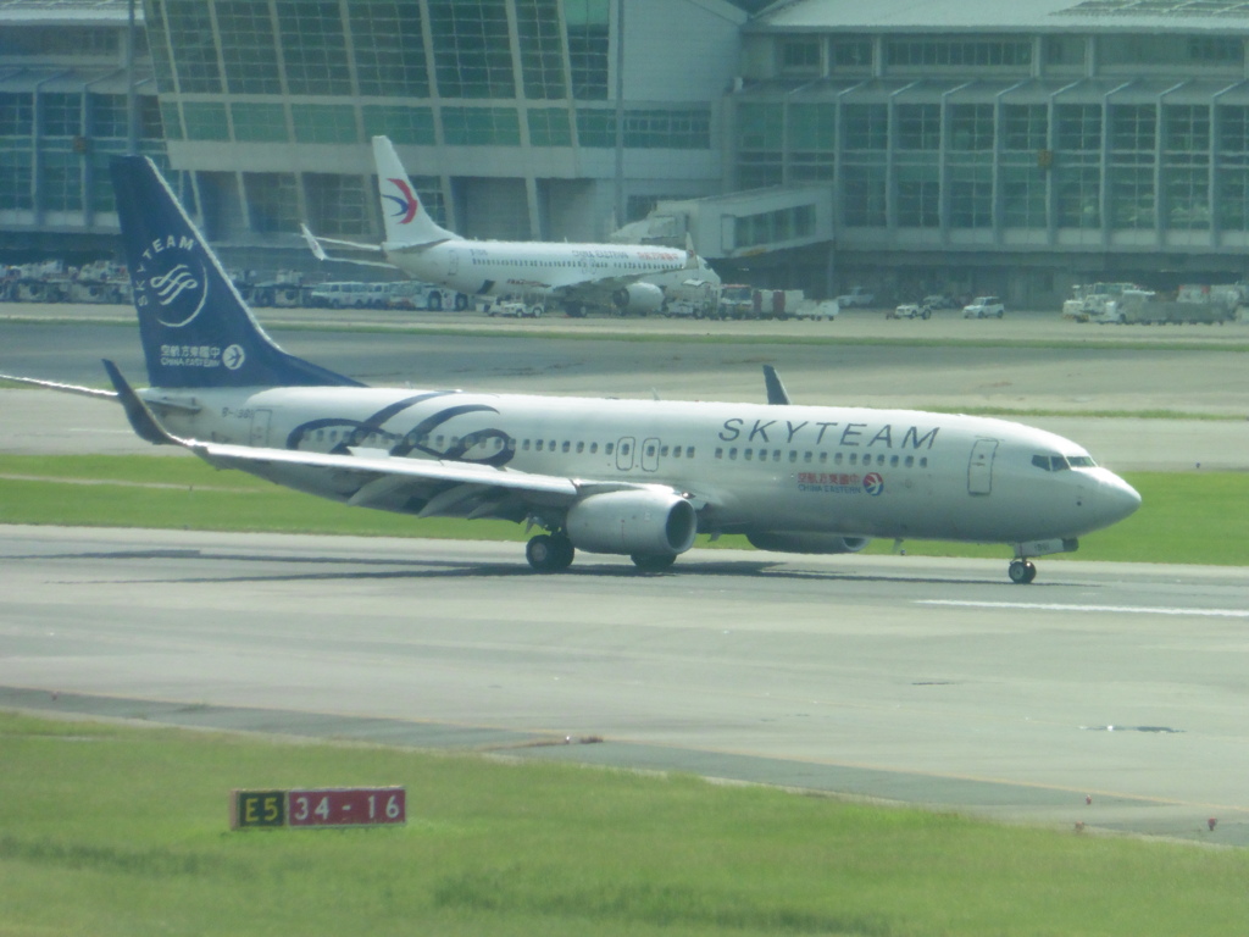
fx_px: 14757
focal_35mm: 409
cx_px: 624
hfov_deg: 4.8
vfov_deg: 3.6
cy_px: 468
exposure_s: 1/1250
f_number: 6
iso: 400
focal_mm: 73.1
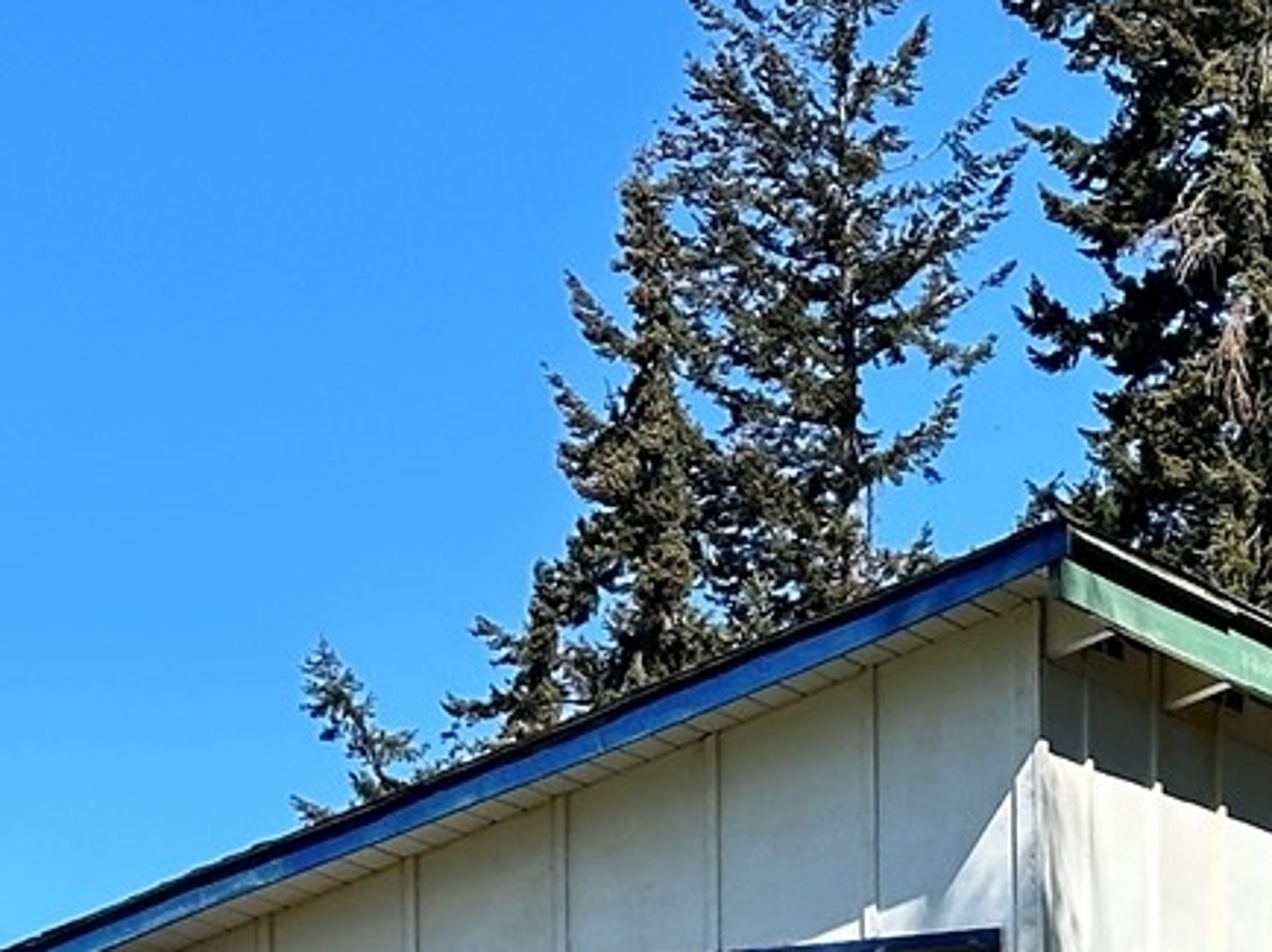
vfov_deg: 8.2
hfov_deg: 11.2
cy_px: 1561
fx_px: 6500
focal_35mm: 177
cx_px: 516
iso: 64
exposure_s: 1/2597
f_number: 1.78
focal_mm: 6.86
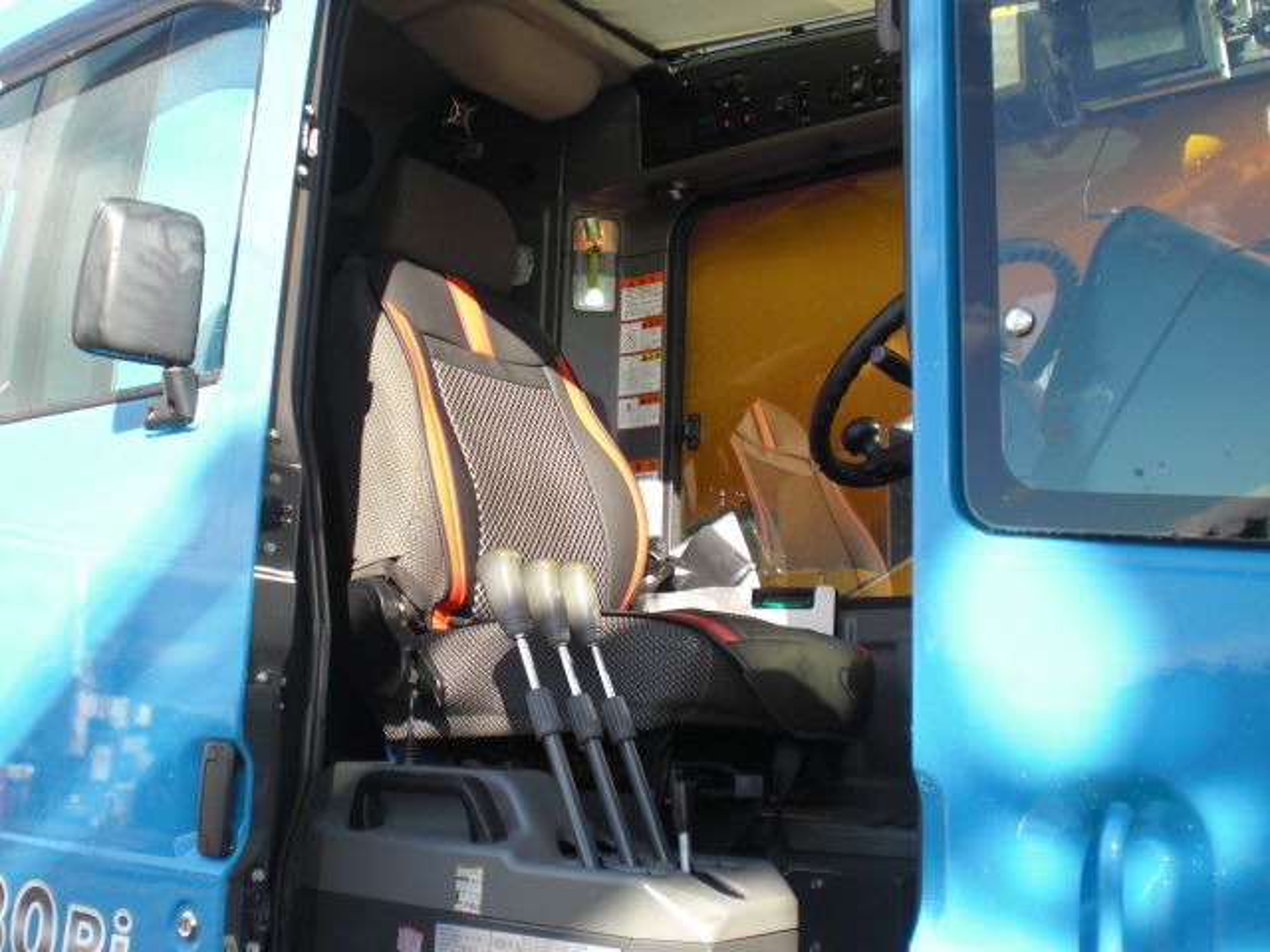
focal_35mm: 38
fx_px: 1394
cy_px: 476
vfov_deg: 37.7
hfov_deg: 49.0
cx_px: 635
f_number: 3.1
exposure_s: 1/200
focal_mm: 6.3
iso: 64
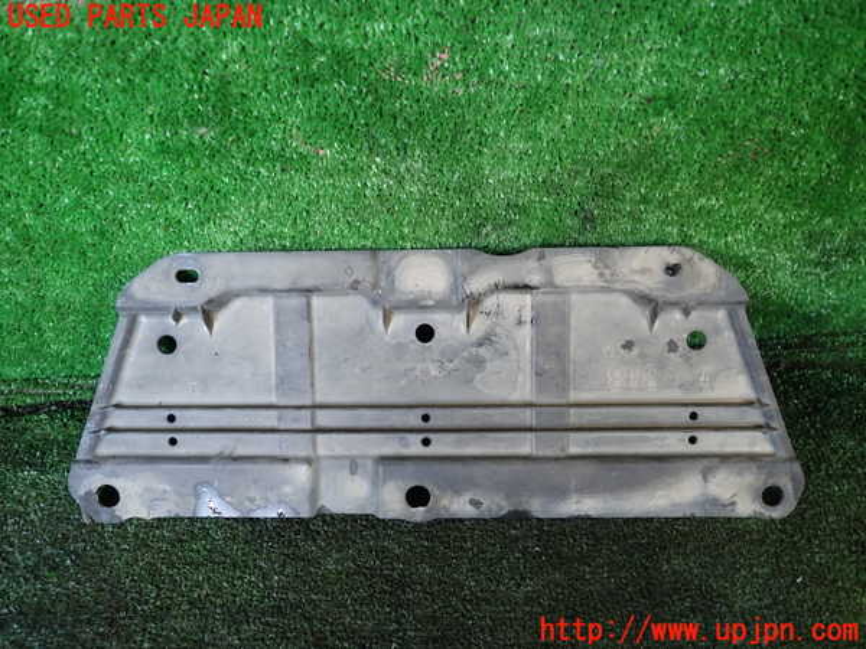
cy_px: 324
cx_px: 433
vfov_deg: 54.9
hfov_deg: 69.4
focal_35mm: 25
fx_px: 625
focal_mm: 4.5
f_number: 2
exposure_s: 1/40
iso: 200
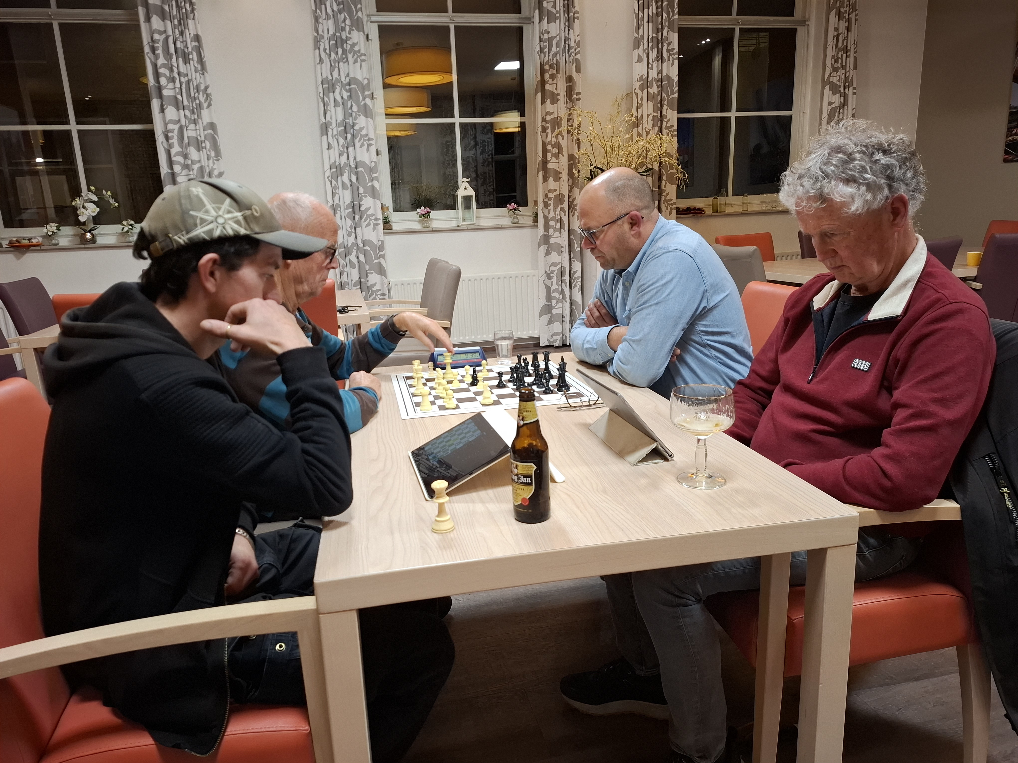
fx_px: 676
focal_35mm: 23
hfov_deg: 73.9
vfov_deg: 58.9
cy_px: 382
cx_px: 509
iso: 320
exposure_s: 1/50
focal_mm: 5.54
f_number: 1.8
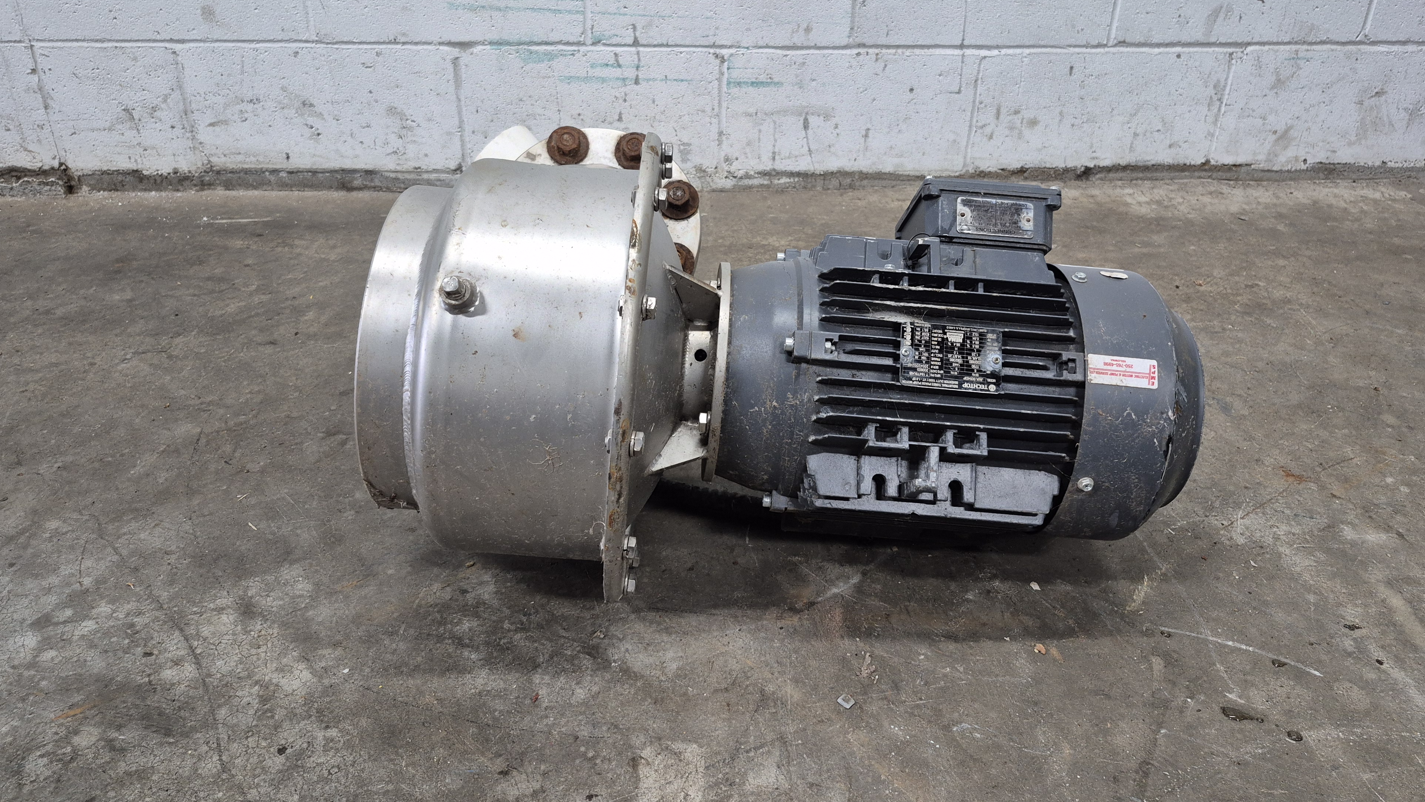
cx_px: 722
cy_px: 319
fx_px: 982
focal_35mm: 26
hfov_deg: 71.9
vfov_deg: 44.1
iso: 320
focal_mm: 5.4
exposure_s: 1/120
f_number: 1.8
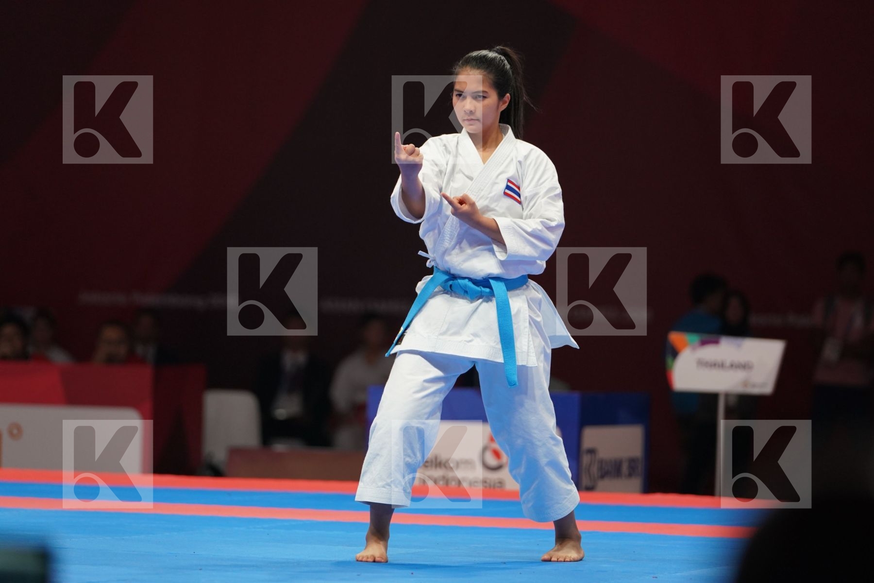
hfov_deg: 8.4
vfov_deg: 5.6
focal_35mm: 244
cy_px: 292
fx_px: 5923
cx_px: 437
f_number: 4
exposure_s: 1/500
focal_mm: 244
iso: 2000
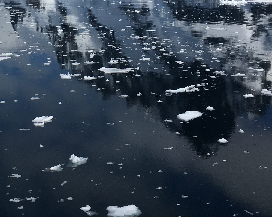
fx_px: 596
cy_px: -24
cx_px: 30
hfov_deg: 25.0
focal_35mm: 74
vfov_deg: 19.8
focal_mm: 4.15
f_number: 2.2
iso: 25
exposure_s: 1/5917
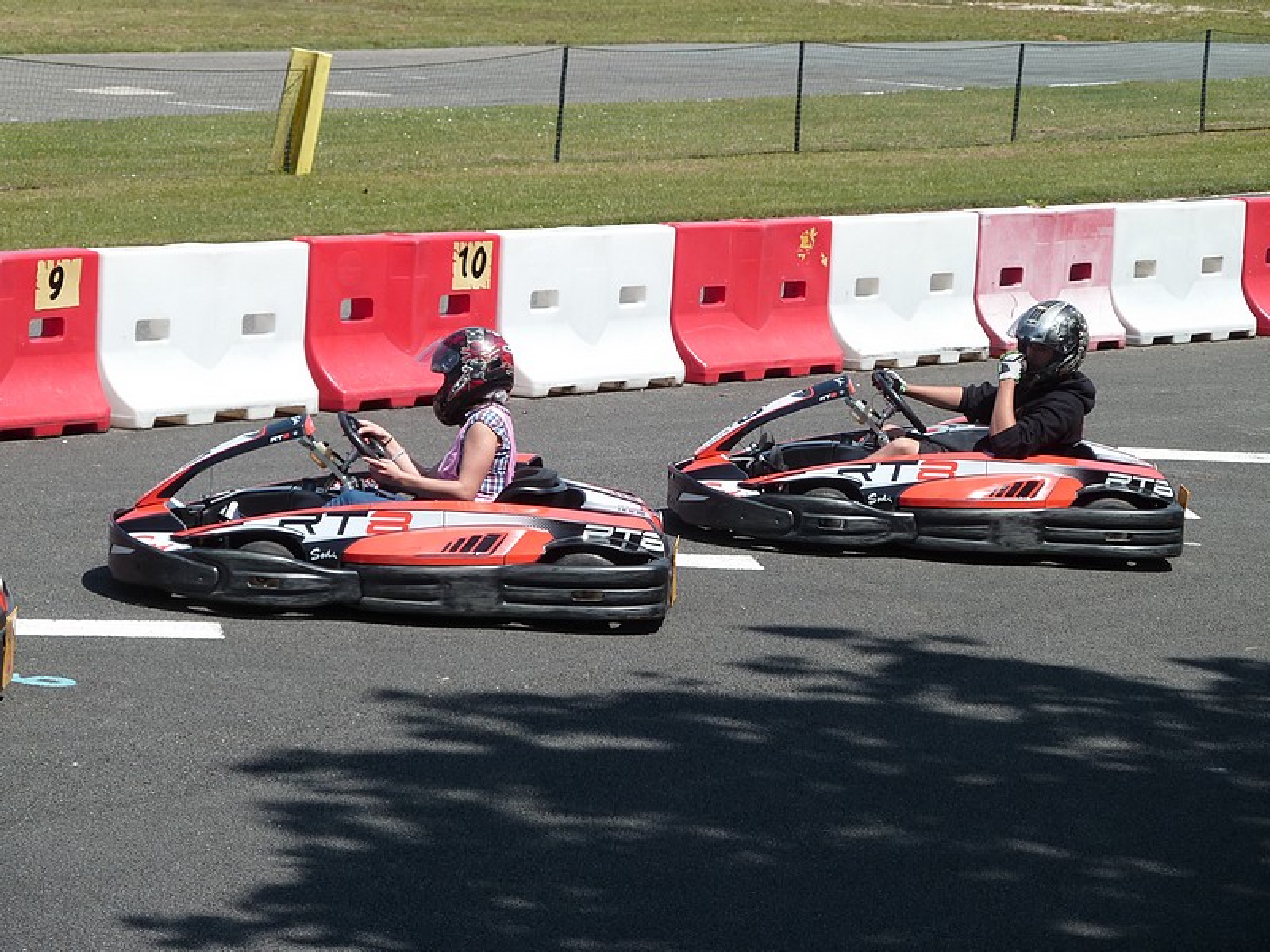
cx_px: 635
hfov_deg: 14.4
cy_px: 476
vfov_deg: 10.8
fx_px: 5026
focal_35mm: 137
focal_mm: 22.5
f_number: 4.5
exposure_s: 1/400
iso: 80
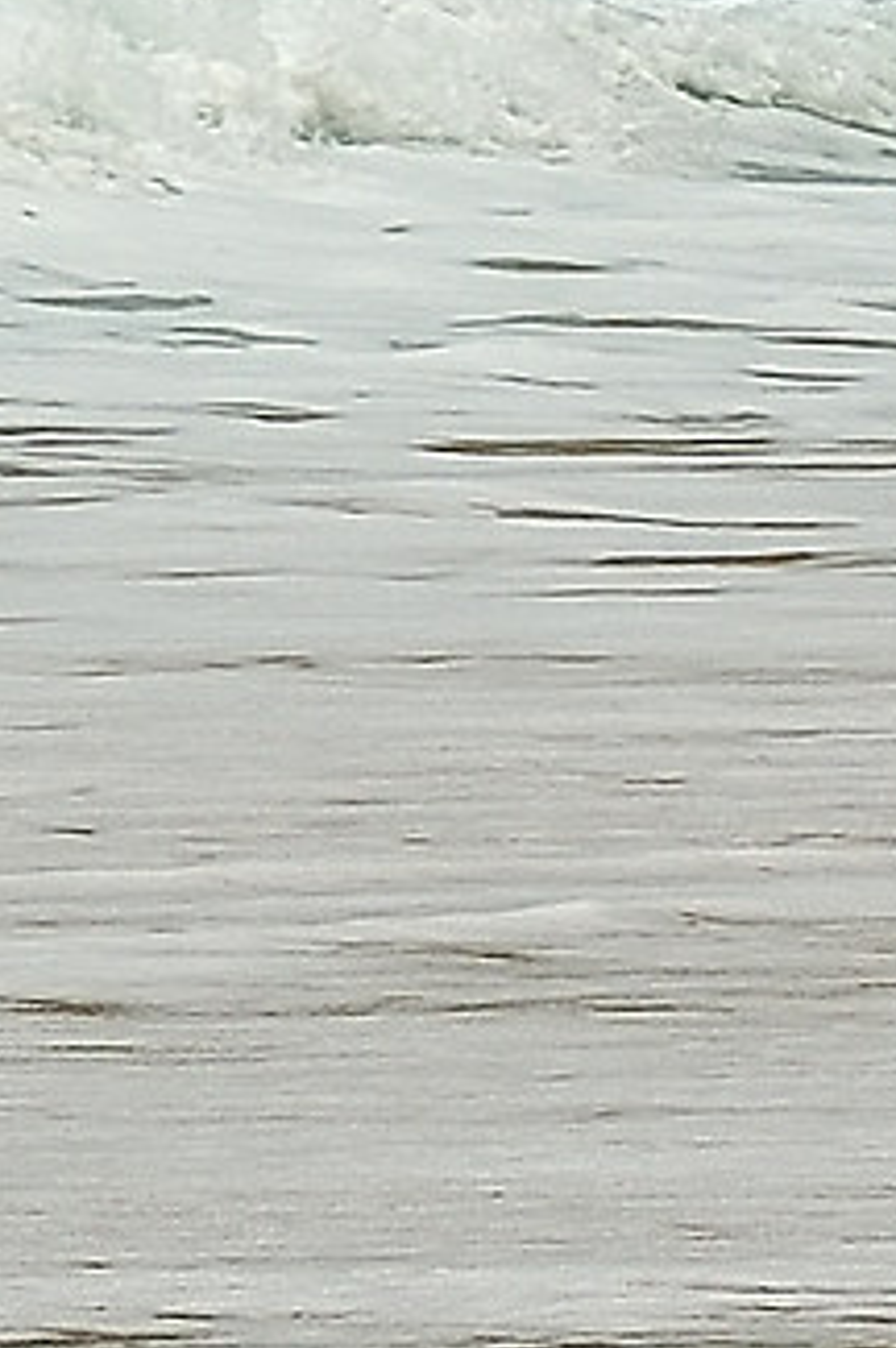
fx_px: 33108
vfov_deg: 2.3
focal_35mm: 885
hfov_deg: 1.5
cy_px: -1389
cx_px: 1838
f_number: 13
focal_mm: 80
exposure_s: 1/160
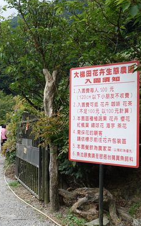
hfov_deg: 25.7
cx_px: -19
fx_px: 282
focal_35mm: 46
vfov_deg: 43.5
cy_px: 115
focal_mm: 8.8
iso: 125
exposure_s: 1/160
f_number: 5.6
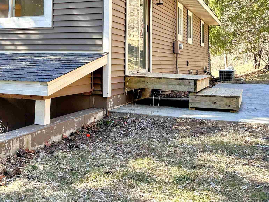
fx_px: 373
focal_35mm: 48
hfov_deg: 38.6
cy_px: 43
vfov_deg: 29.6
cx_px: 67
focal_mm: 6.86
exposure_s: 1/574
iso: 80
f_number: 1.78
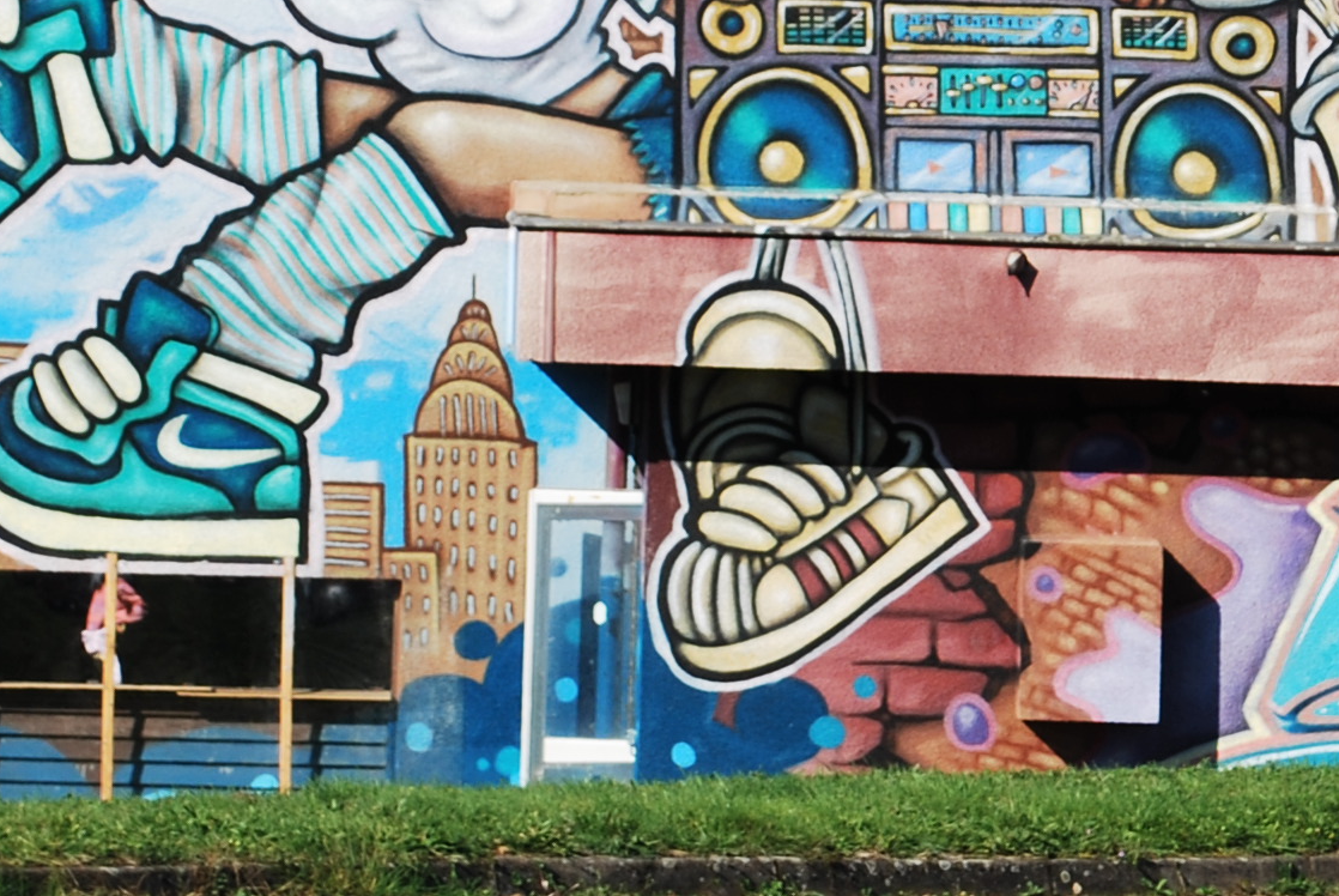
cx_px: 1382
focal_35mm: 286
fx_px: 10639
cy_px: -206
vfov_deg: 4.8
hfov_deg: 7.2
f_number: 9
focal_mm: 55
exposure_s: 1/320
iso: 100
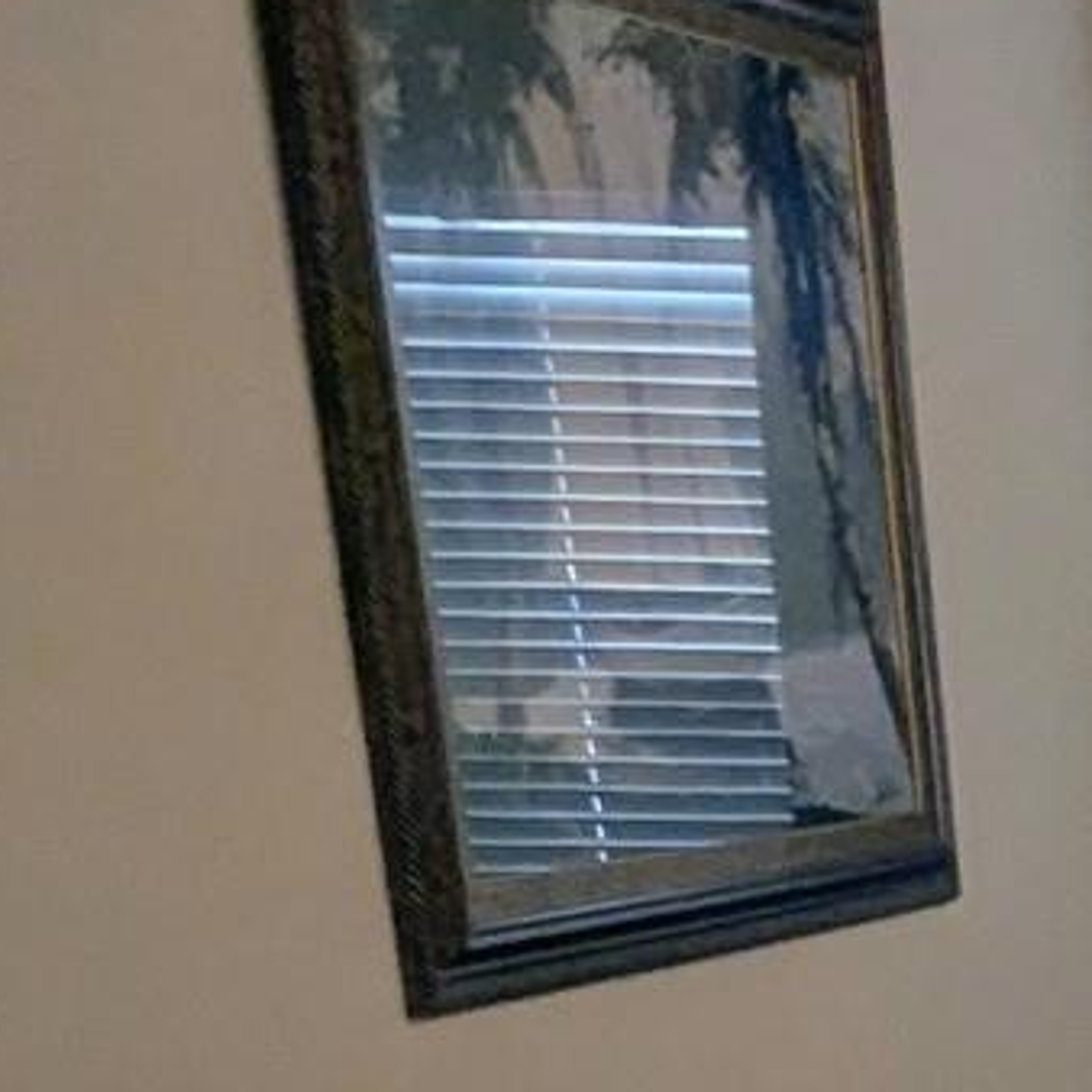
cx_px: 2410
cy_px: 1871
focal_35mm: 107
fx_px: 3819
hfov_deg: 13.2
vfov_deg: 14.6
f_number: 2.2
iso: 94
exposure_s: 1/120
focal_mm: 2.35
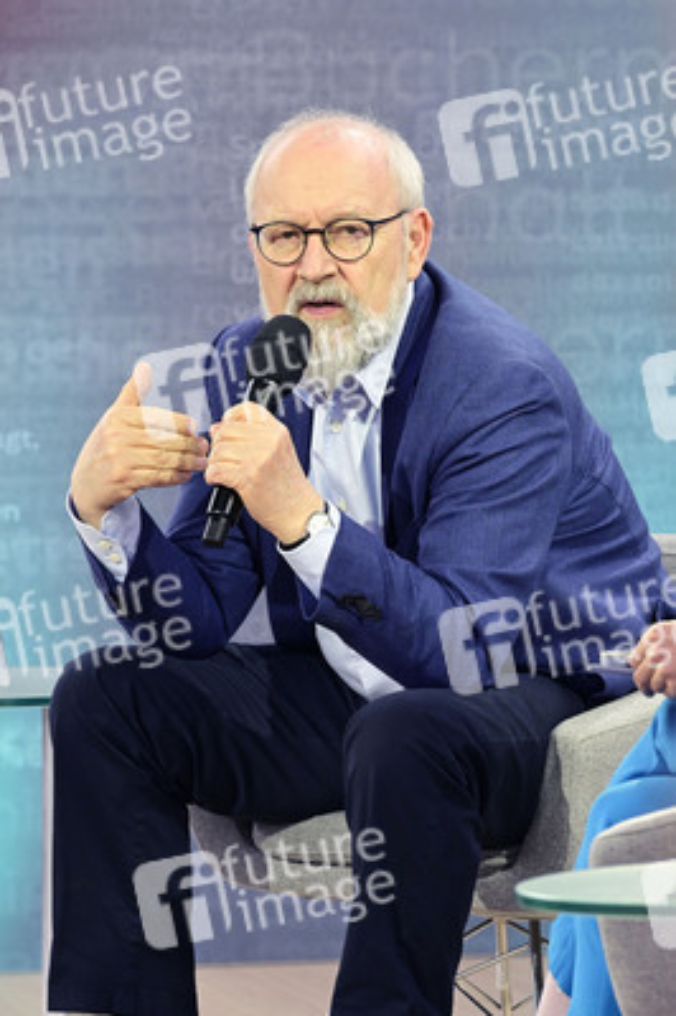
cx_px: 338
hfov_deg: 6.9
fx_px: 5643
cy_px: 508
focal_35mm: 200
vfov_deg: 10.3
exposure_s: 1/200
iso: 1600
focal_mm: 200
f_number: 9
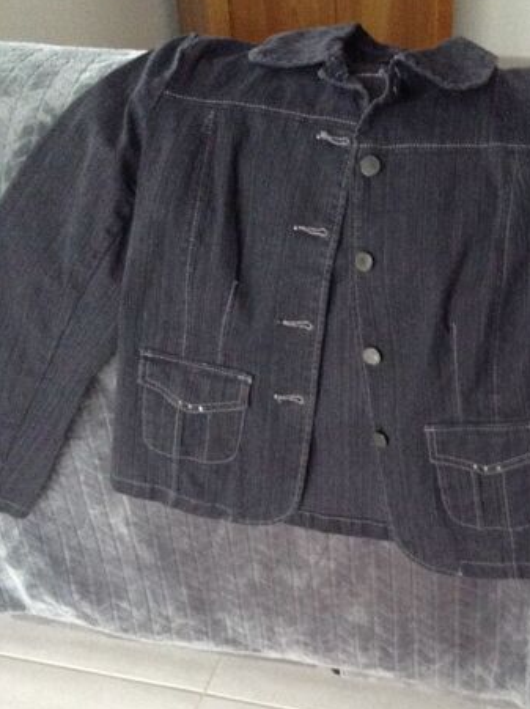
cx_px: 374
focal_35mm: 47
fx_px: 962
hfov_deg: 30.5
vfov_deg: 40.2
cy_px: 441
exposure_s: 1/15
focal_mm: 3.3
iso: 320
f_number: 2.4
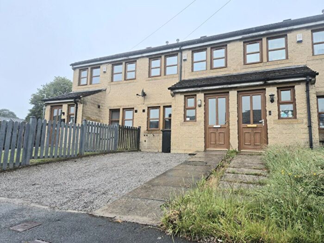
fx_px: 215
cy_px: 122
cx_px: 162
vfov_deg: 58.9
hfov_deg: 73.9
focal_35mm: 23
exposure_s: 1/1667
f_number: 1.8
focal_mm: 5.4
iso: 25
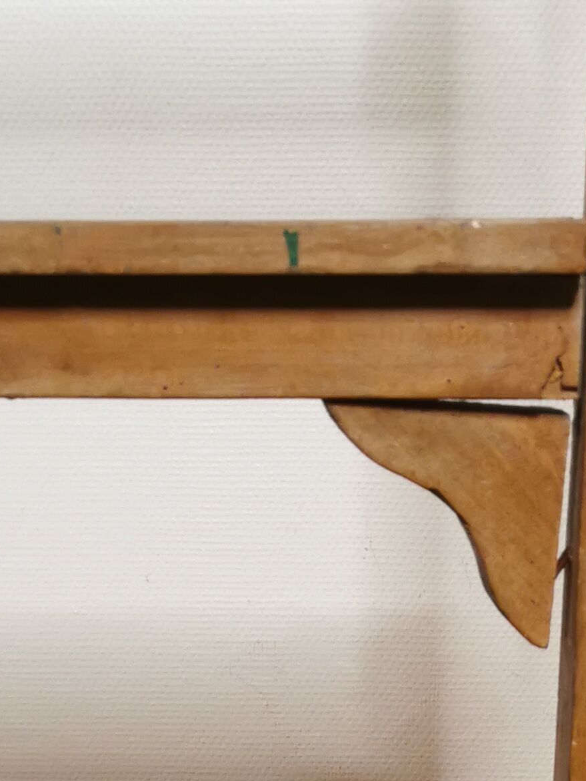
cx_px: 353
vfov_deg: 21.5
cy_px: 959
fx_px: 1897
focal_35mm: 84
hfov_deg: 17.5
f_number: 1.8
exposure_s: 1/50
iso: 200
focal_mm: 5.58
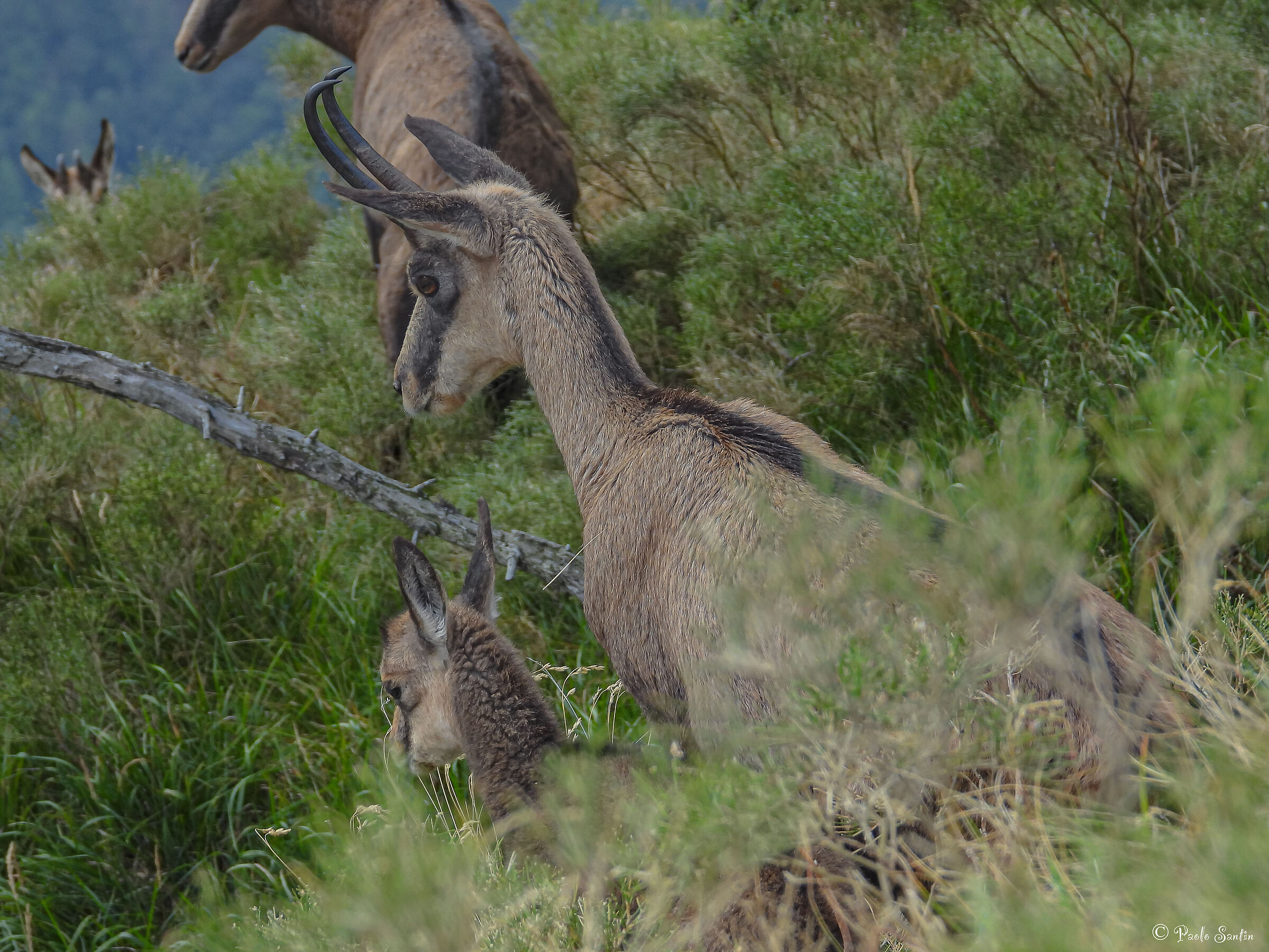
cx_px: 634
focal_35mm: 320
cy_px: 476
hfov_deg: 6.2
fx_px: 11731
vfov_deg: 4.6
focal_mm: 57.5
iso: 180
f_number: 4.5
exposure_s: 1/125
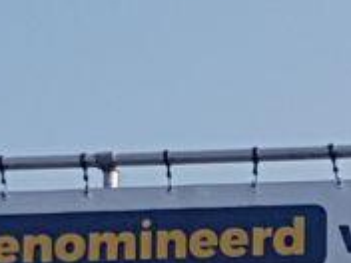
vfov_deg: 19.2
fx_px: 750
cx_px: 349
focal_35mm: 74
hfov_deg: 25.1
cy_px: 278
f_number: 1.7
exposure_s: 1/2600
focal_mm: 4.2
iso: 40
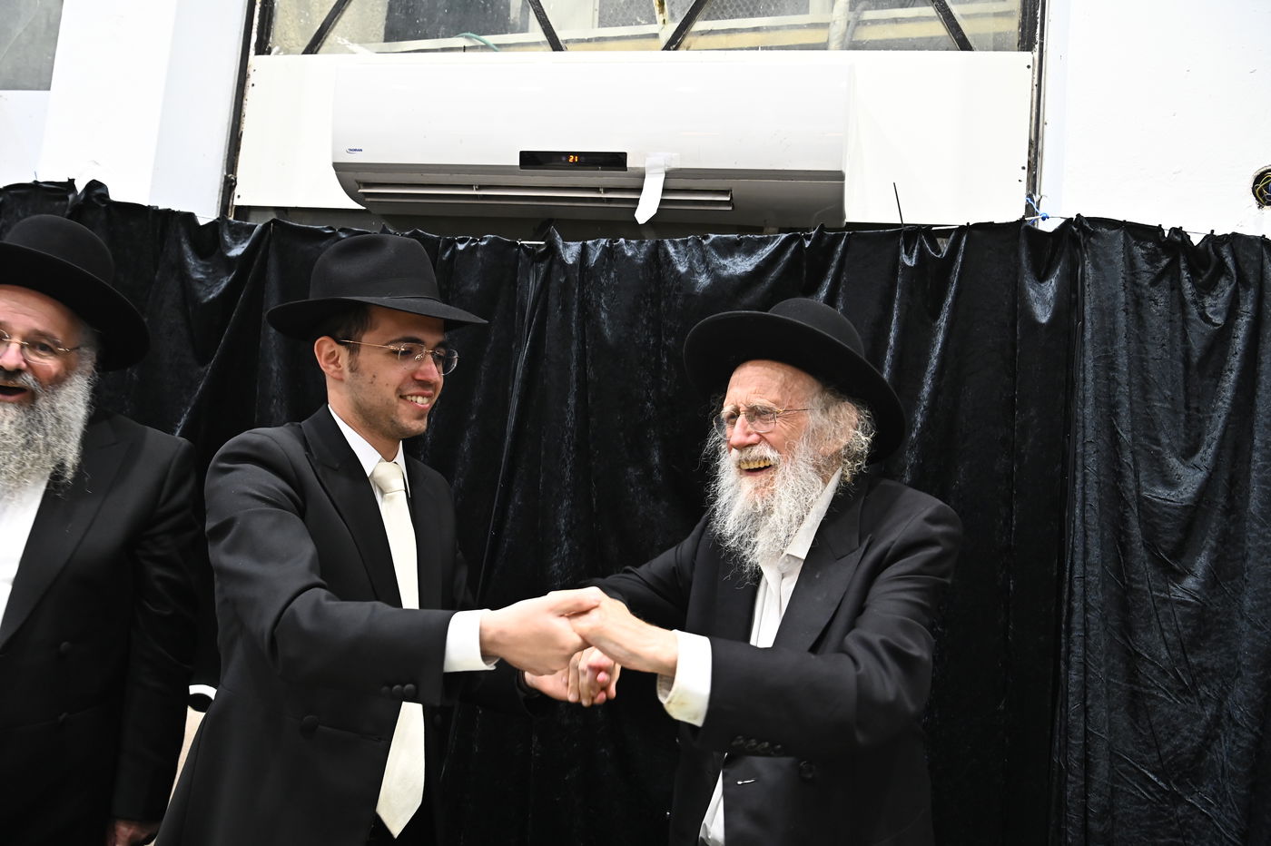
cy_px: 423
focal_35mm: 32
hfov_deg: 58.7
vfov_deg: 41.1
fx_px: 1129
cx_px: 636
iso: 2500
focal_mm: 32
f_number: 5.6
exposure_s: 1/160
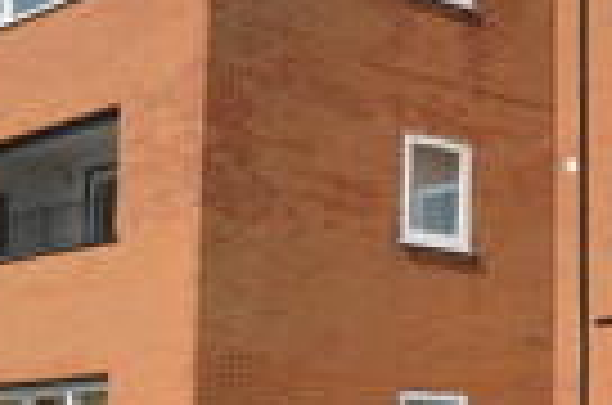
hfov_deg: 20.1
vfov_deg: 13.5
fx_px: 1713
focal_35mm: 101
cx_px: 468
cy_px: 176
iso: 100
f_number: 9
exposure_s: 1/320
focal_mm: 14
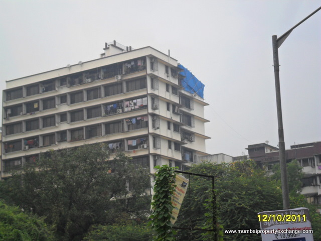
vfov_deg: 19.9
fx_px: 686
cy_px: 120
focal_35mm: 74
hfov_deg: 26.3
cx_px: 160
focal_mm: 13.2
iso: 100
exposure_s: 1/750
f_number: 3.9
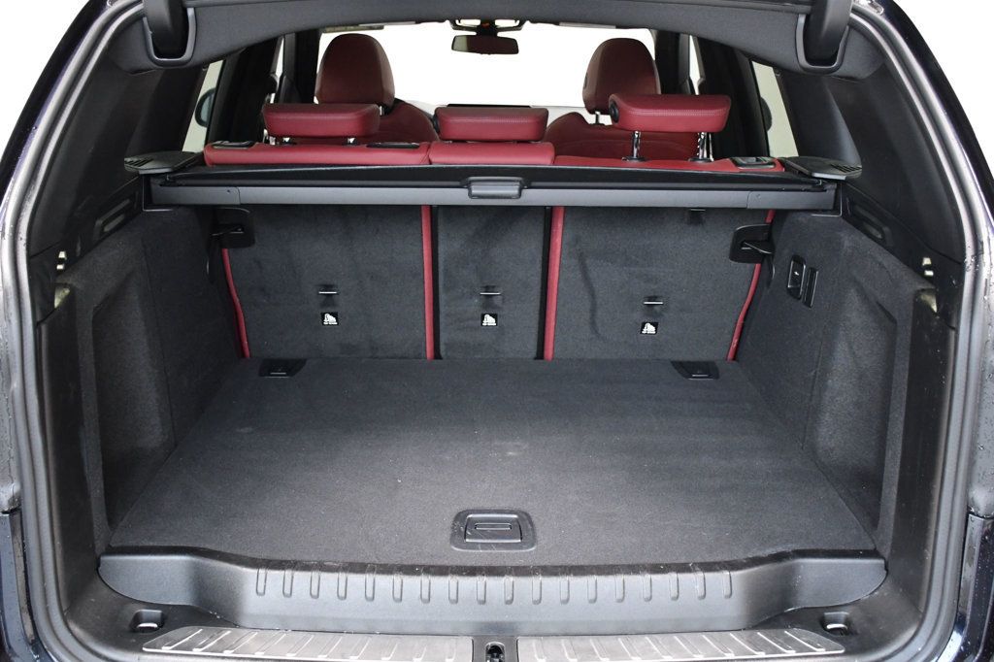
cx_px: 497
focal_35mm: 36
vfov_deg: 36.8
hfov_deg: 53.1
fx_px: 994
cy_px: 331
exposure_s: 1/100
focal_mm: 24
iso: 2500
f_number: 5
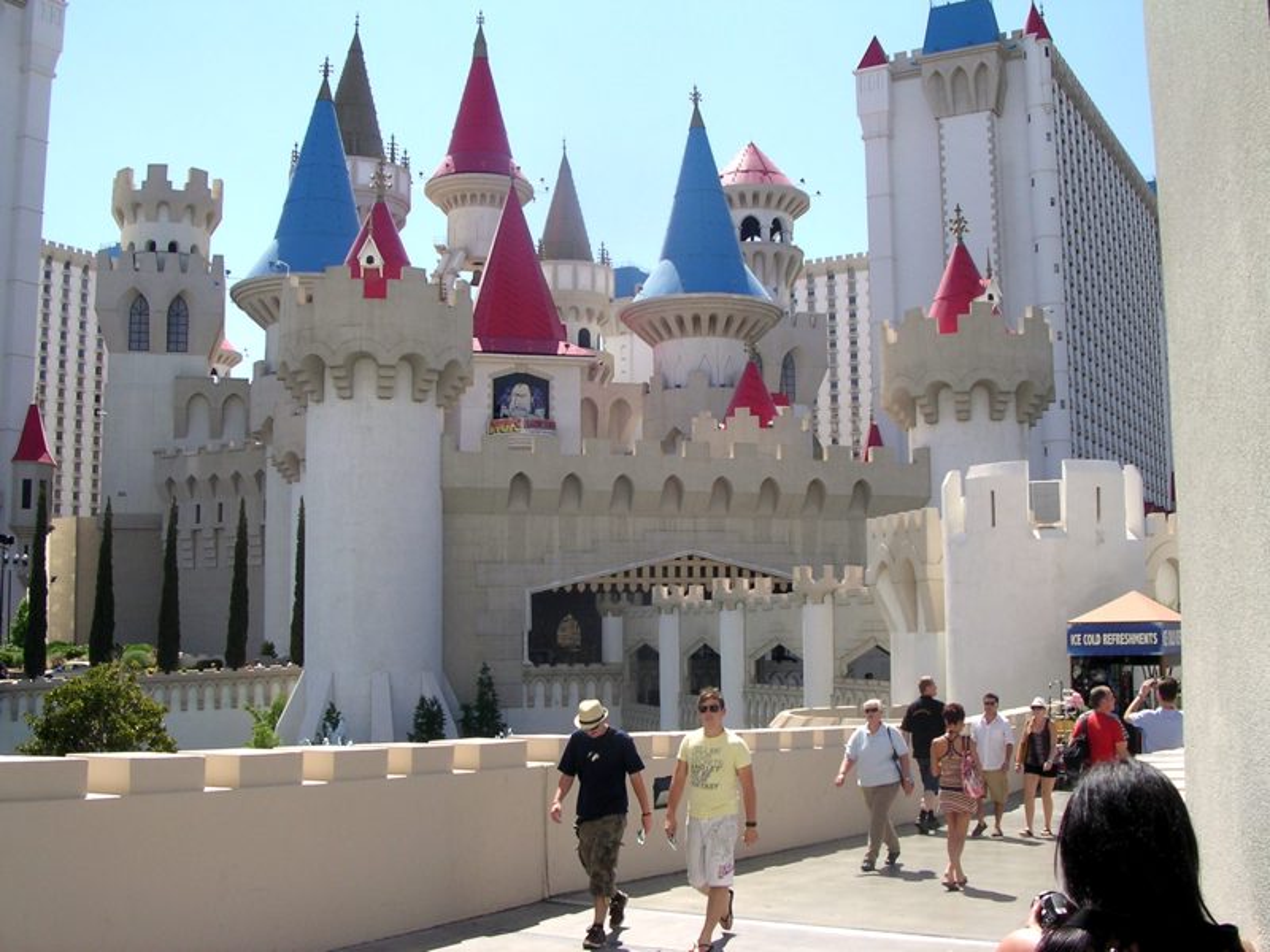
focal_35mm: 38
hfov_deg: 49.0
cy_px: 476
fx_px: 1394
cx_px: 635
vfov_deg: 37.7
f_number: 5.6
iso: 100
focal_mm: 5.8
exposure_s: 1/241
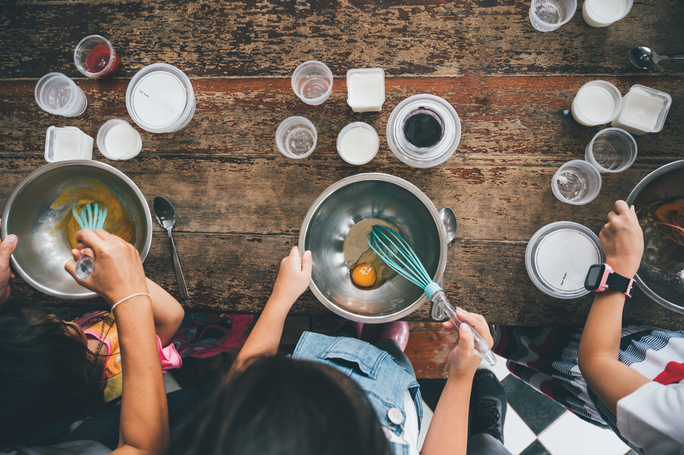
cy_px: 228
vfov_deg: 53.1
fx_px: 456
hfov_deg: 73.8
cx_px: 342
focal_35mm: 24
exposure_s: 1/160
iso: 400
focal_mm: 24
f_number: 4
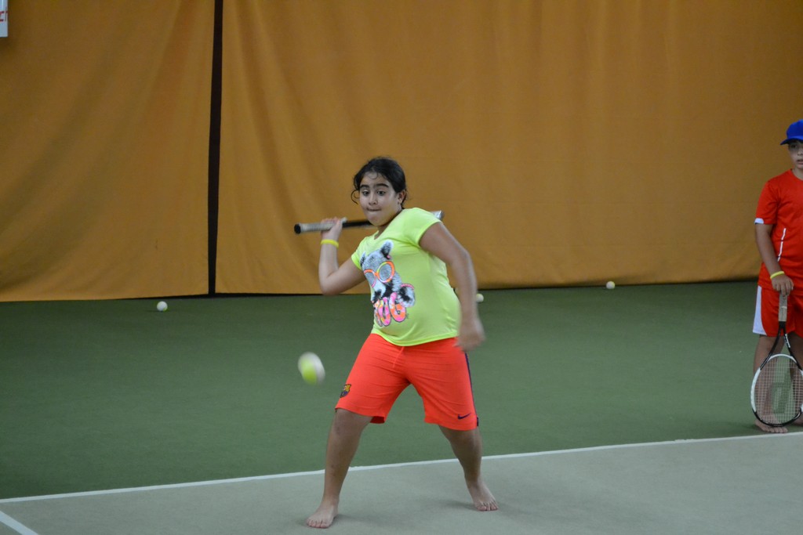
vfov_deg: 16.6
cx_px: 402
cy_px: 268
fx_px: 1840
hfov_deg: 24.6
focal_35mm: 82
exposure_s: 1/125
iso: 3200
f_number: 5.6
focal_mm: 55
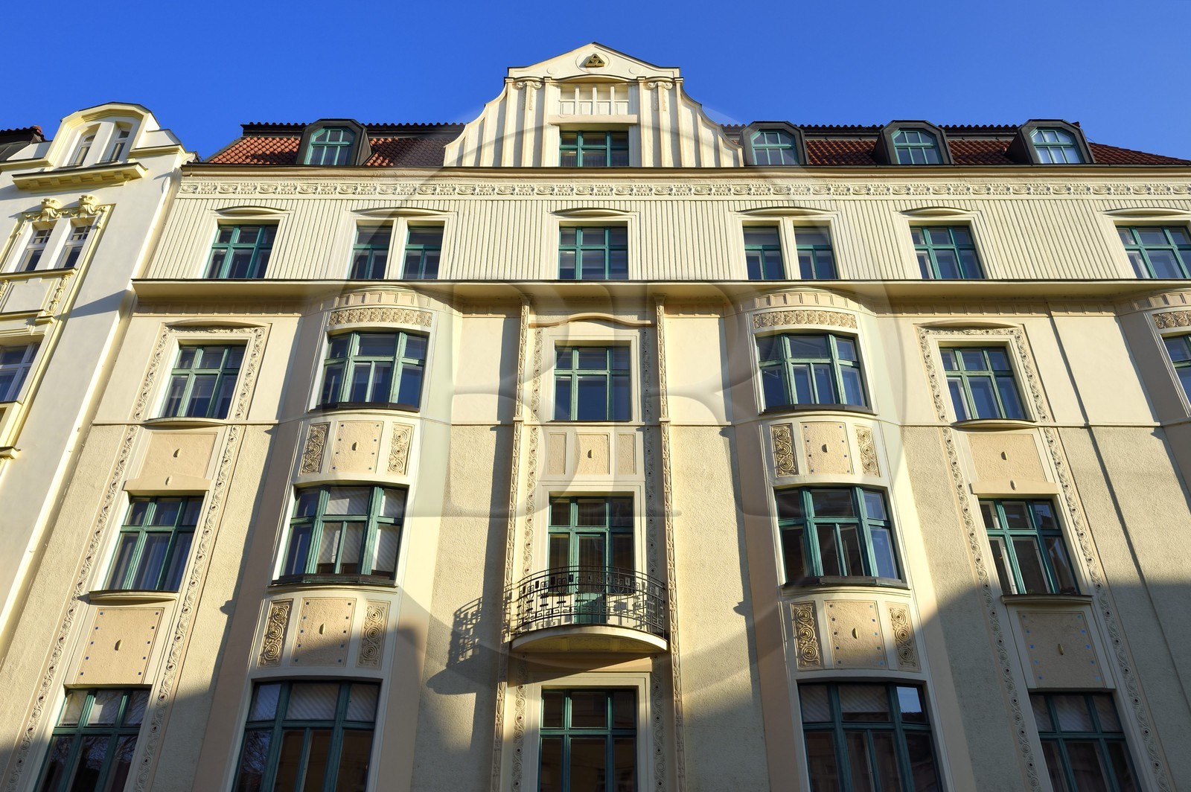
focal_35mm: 31
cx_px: 596
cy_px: 396
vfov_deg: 42.3
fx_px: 1025
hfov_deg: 60.3
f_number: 13
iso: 200
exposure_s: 1/200
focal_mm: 31
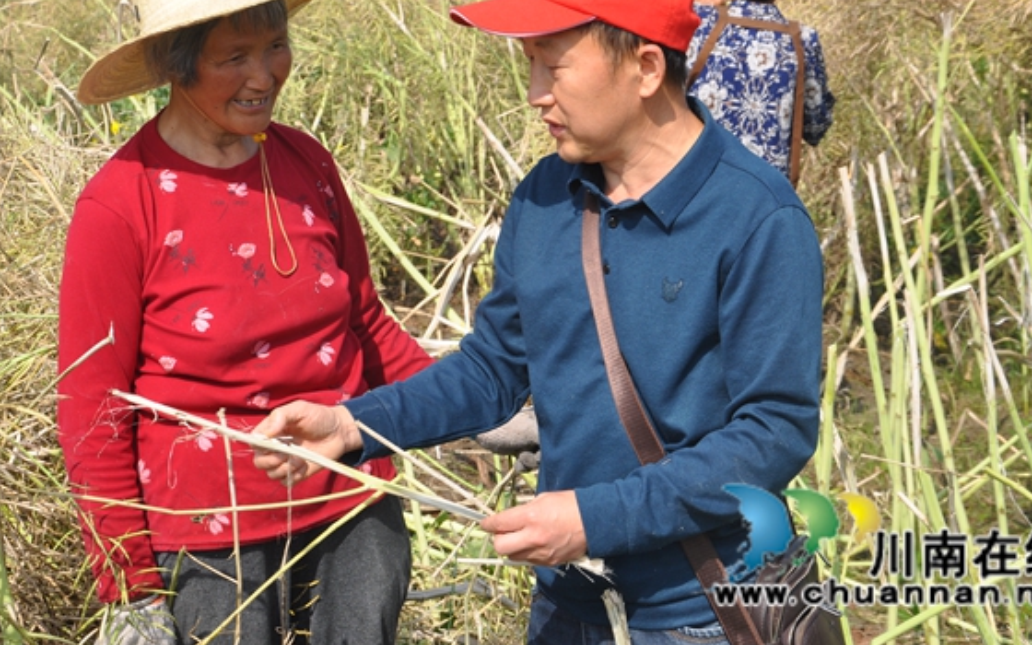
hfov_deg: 26.3
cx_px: 534
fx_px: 2210
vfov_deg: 16.6
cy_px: 268
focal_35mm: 79
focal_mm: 45
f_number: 10
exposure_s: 1/400
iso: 200
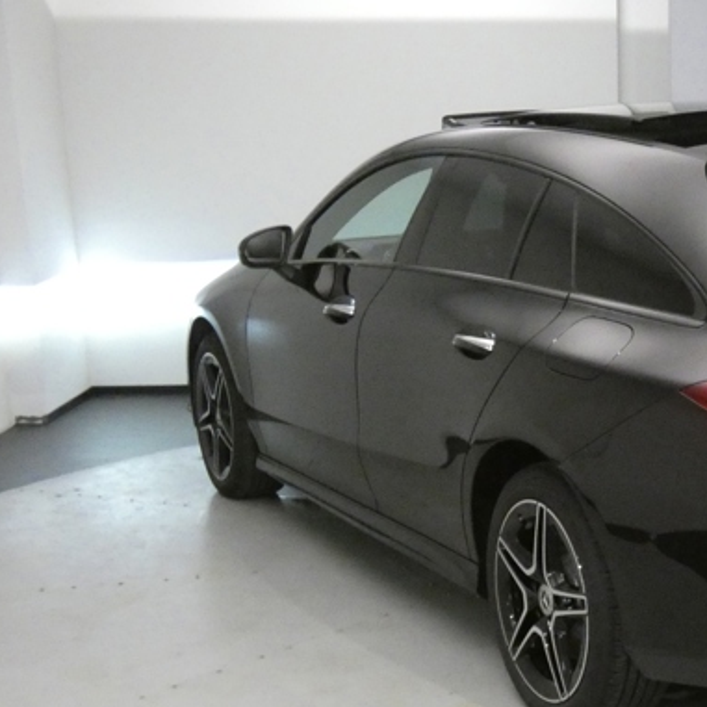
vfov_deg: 26.2
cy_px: 508
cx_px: 674
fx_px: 1502
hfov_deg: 25.4
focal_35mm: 65
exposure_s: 1/125
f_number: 3.4
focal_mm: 6.2
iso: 1600
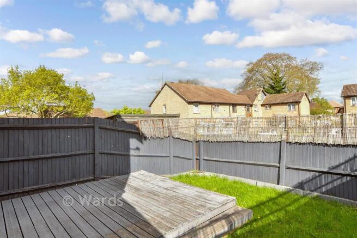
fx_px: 149
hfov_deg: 100.4
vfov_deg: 77.4
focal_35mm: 15
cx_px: 178
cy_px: 119
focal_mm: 10
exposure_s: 1/200
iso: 200
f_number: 8
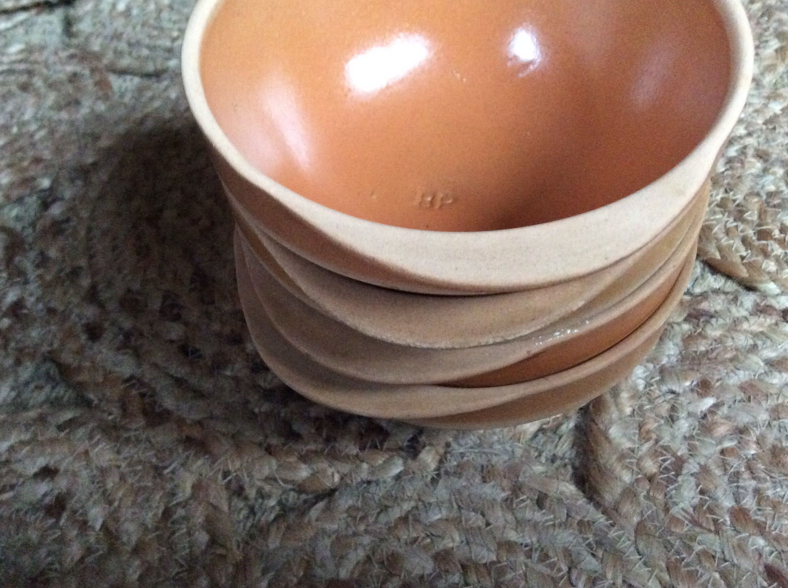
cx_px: 375
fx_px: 796
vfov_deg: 40.6
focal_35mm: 35
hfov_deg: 52.7
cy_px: 305
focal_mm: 3.3
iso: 500
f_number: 2.4
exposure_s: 1/17
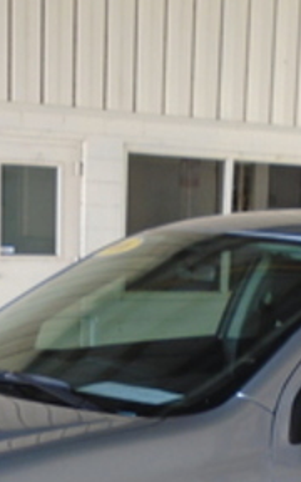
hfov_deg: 14.2
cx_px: 191
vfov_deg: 21.6
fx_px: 1208
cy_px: 497
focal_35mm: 92
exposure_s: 1/30
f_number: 3.2
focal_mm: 4.6
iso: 100
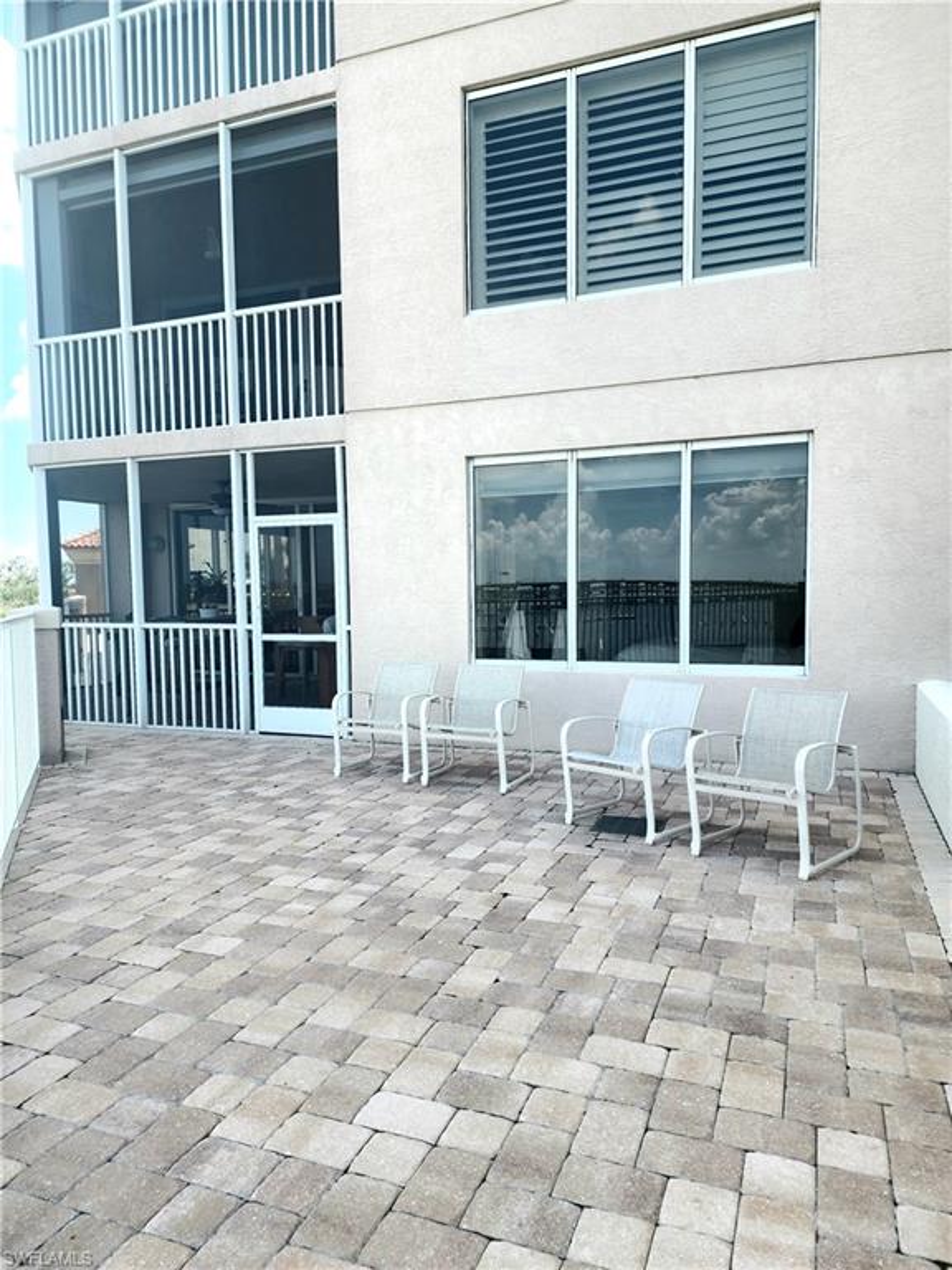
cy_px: 635
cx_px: 476
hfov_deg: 58.9
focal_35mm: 23
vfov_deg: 73.9
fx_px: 843
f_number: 1.8
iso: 12
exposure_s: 1/333
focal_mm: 6.4
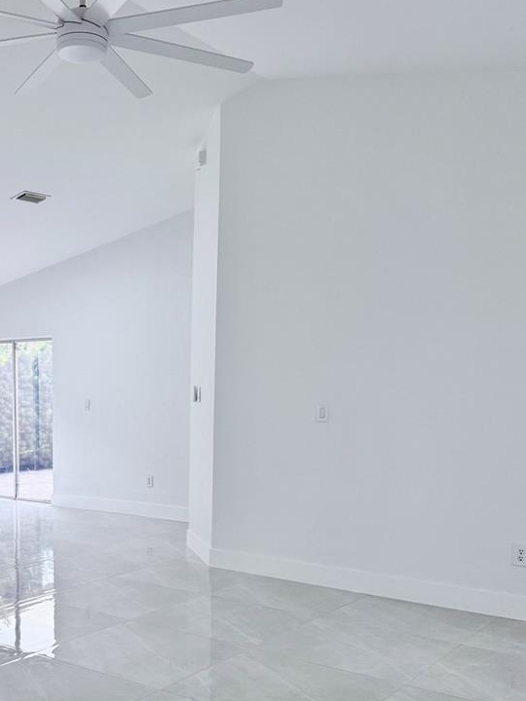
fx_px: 810
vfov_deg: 46.0
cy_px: 470
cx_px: 110
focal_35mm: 40
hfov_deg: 34.9
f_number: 1.78
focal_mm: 6.76
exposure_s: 1/218
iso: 125
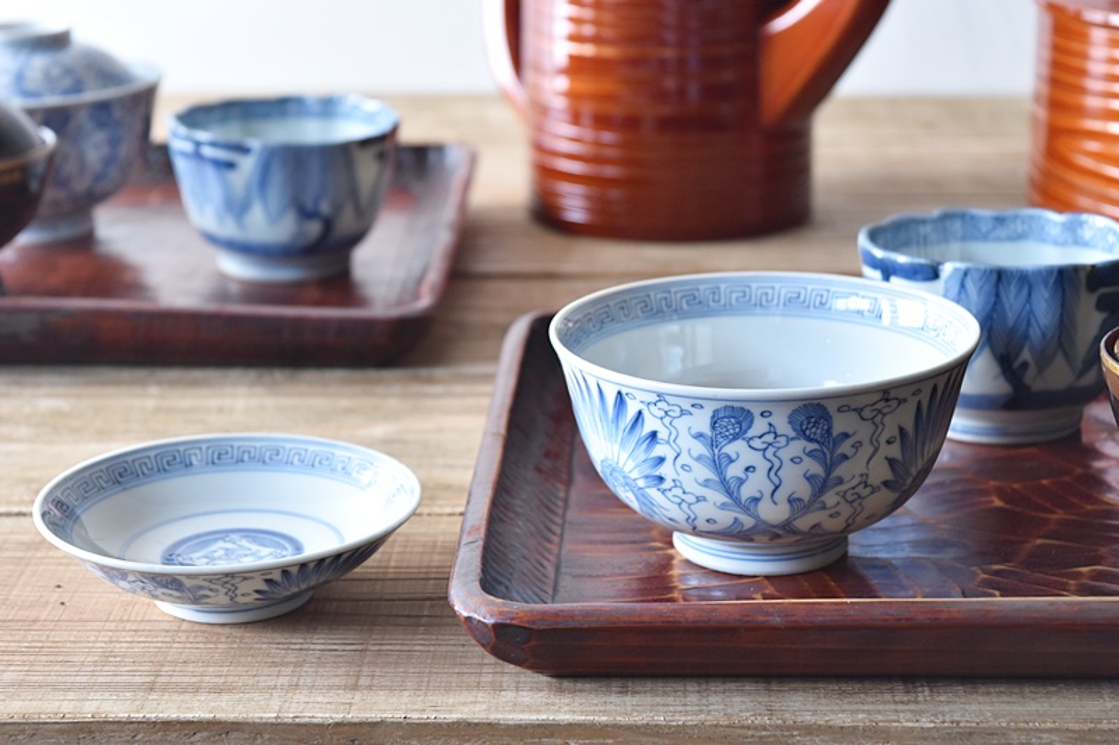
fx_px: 2564
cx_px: 560
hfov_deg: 24.6
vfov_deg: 16.5
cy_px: 372
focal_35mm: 82
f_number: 5.6
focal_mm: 55
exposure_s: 1/6
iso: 800
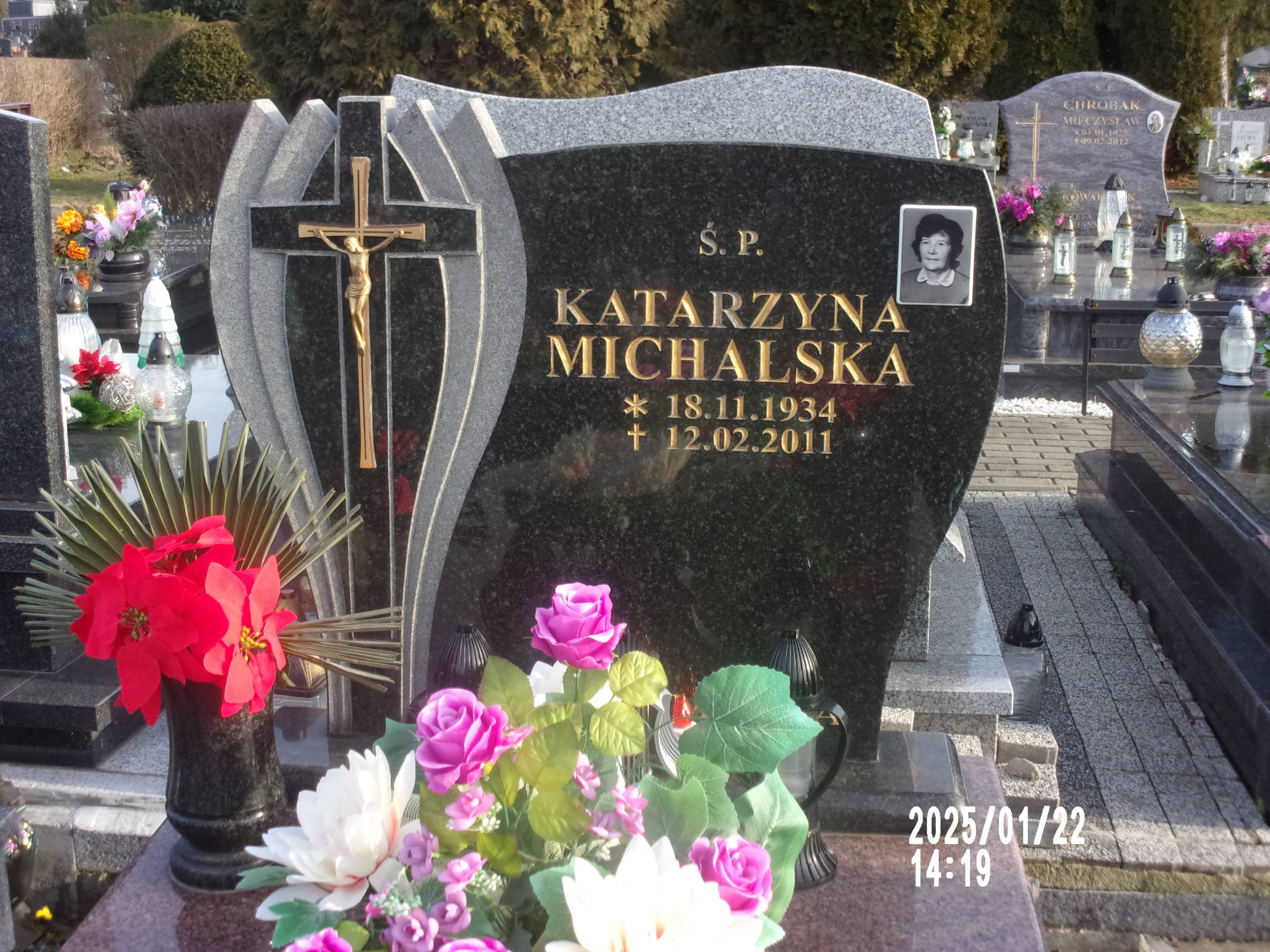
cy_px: 476
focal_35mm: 53
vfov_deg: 27.5
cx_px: 635
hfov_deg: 36.2
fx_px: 1944
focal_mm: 9.5
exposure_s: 1/200
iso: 160
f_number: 4.9
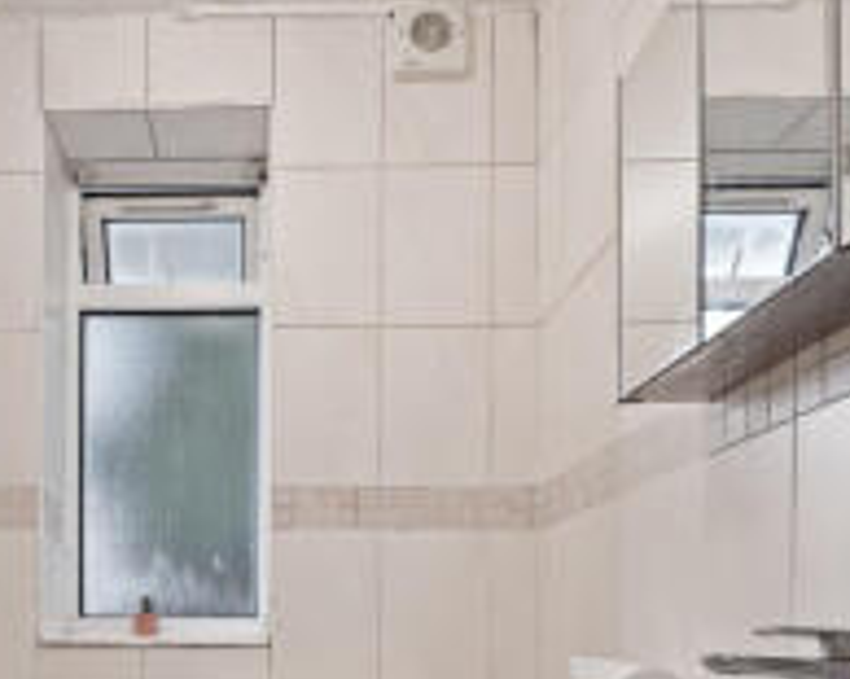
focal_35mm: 30
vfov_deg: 42.1
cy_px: 677
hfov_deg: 56.7
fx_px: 754
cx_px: 245
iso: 400
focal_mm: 13
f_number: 8
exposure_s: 1/2.5
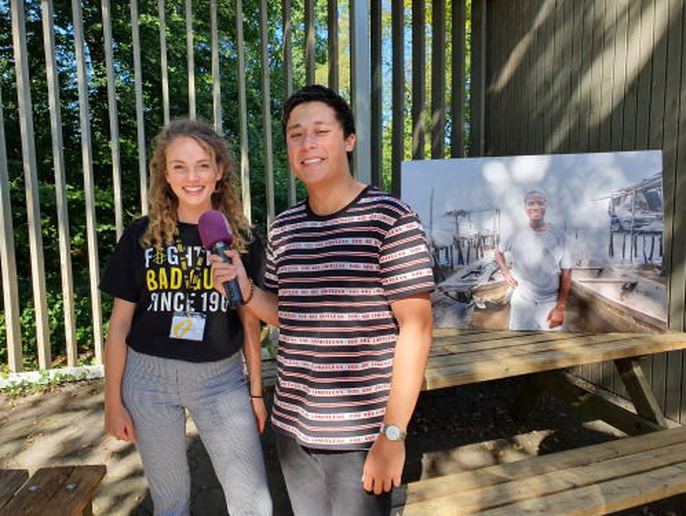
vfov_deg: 53.2
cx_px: 343
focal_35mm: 26
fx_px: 516
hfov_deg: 67.2
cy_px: 258
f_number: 2.4
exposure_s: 1/279
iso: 50
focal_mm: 4.32
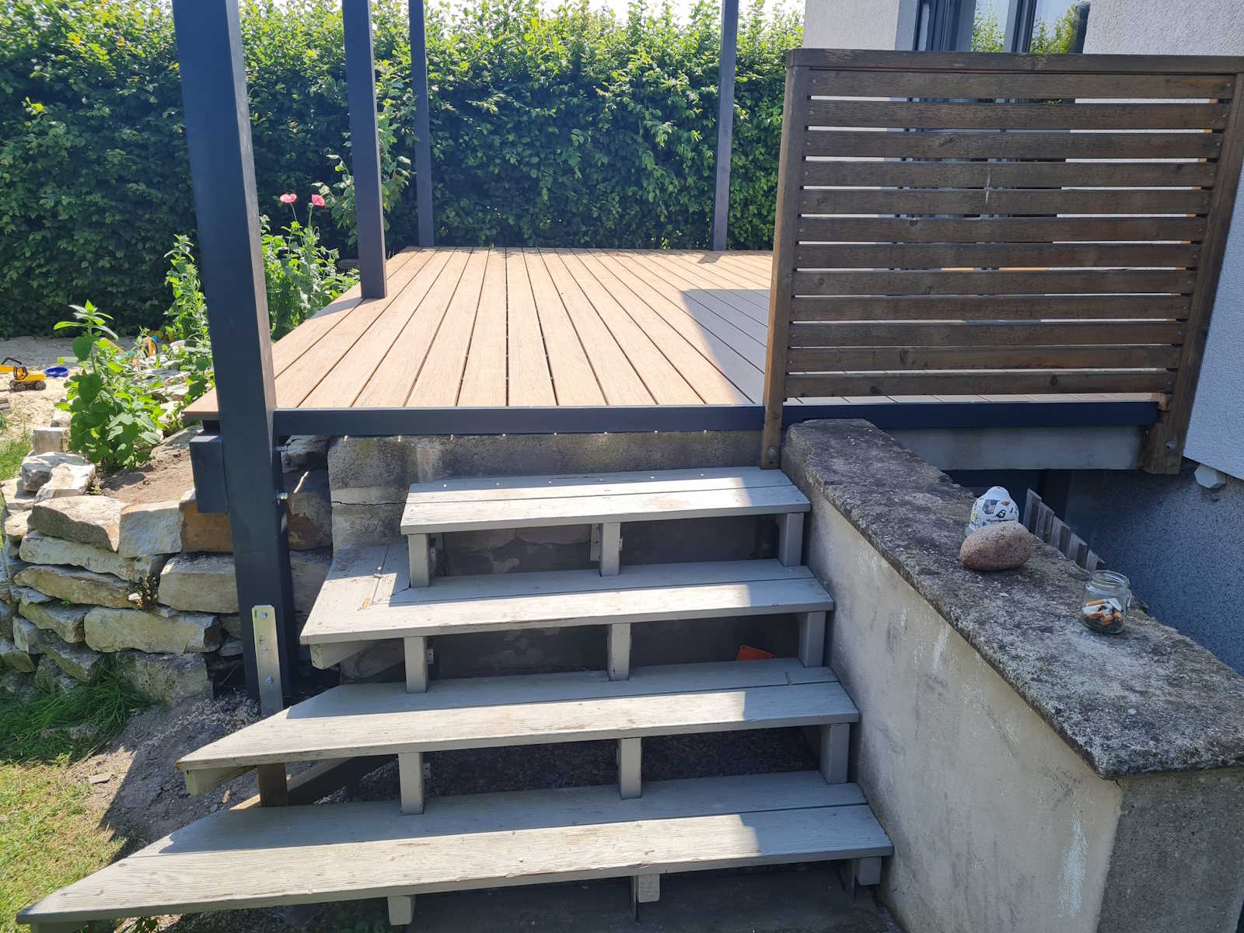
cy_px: 466
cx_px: 622
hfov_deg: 67.3
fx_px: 934
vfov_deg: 53.1
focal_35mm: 26
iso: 50
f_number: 1.8
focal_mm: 5.4
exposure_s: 1/1420
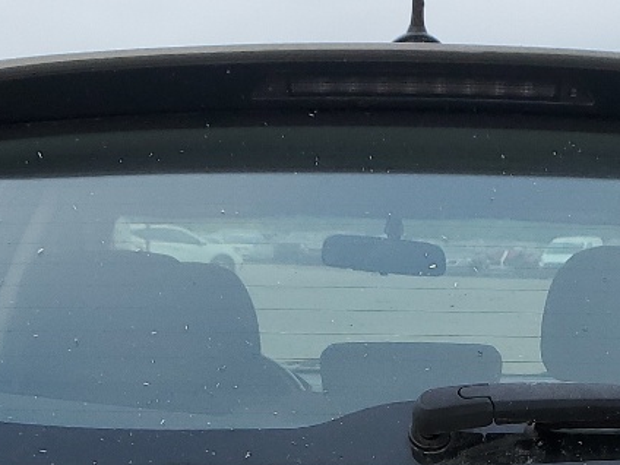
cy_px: 725
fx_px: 1755
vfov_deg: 14.0
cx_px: 437
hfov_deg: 19.9
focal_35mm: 98
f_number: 1.5
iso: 50
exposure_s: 1/667
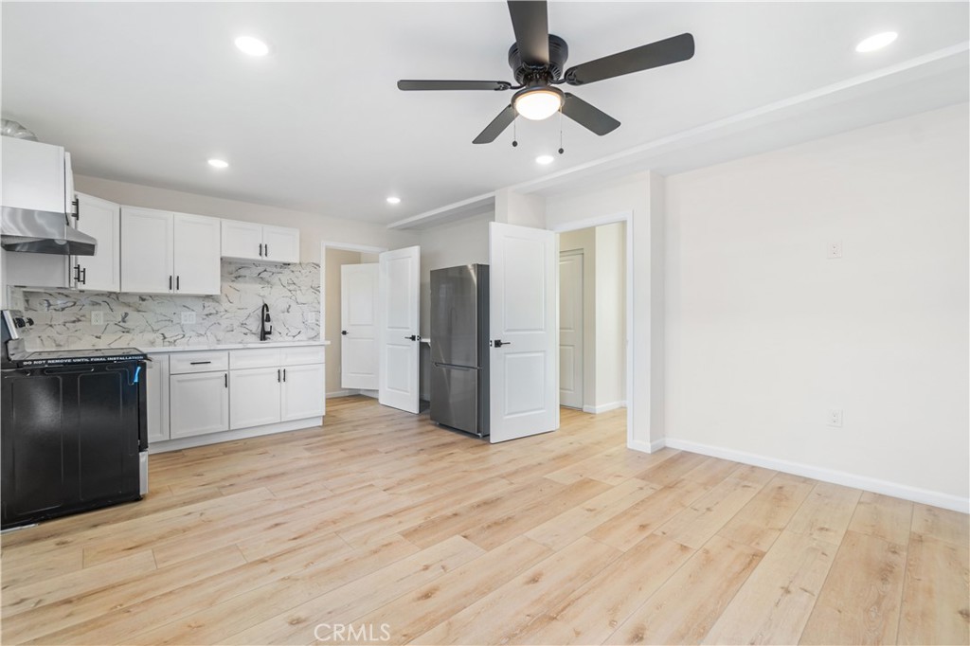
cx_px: 485
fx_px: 404
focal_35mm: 15
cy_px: 323
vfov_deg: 77.3
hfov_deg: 100.4
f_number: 7.1
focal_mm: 10
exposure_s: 1/4
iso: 100
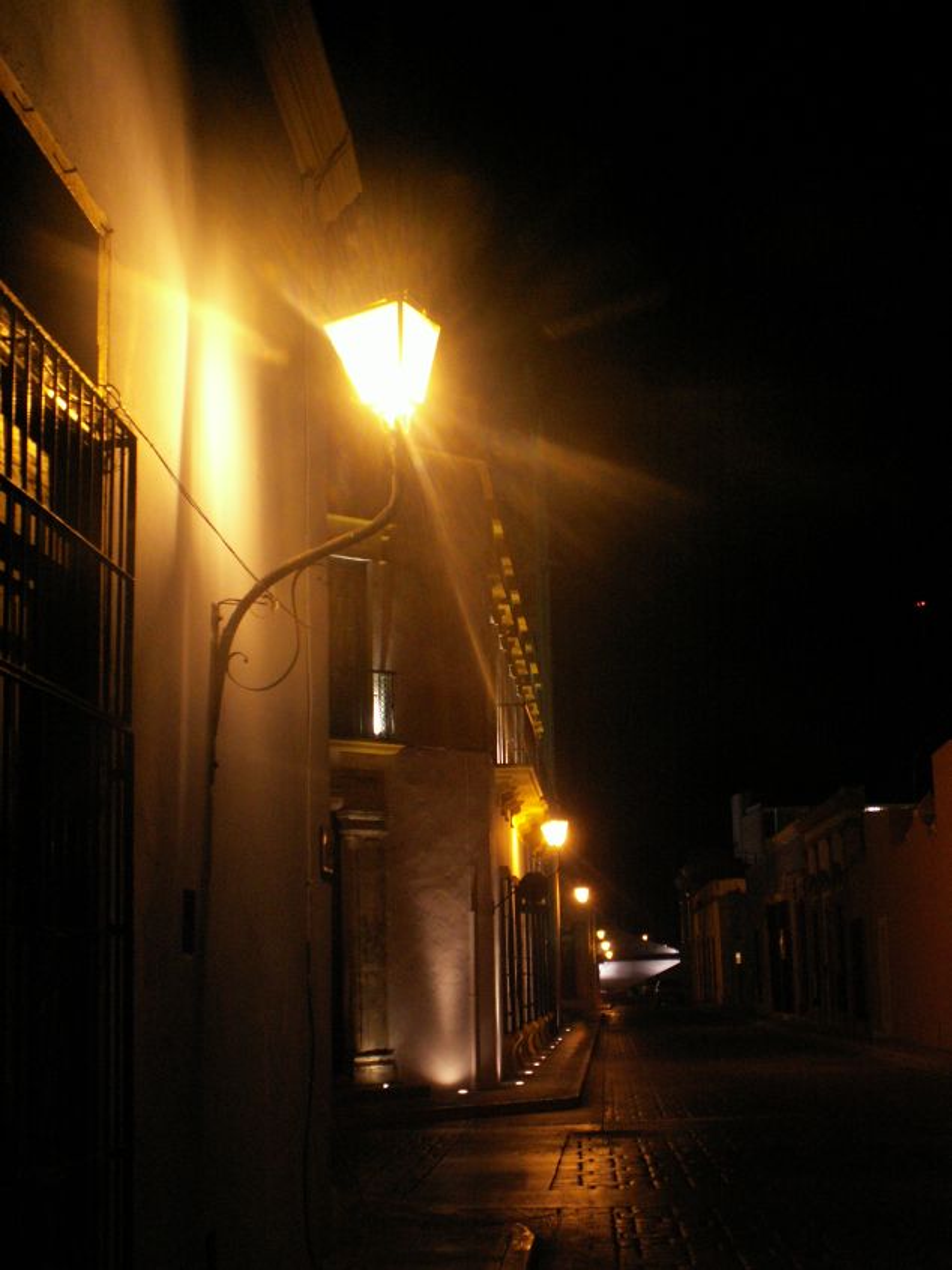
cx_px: 476
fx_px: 1870
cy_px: 635
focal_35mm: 51
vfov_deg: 37.5
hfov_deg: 28.6
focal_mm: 8.54
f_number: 3.2
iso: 160
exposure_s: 1/30
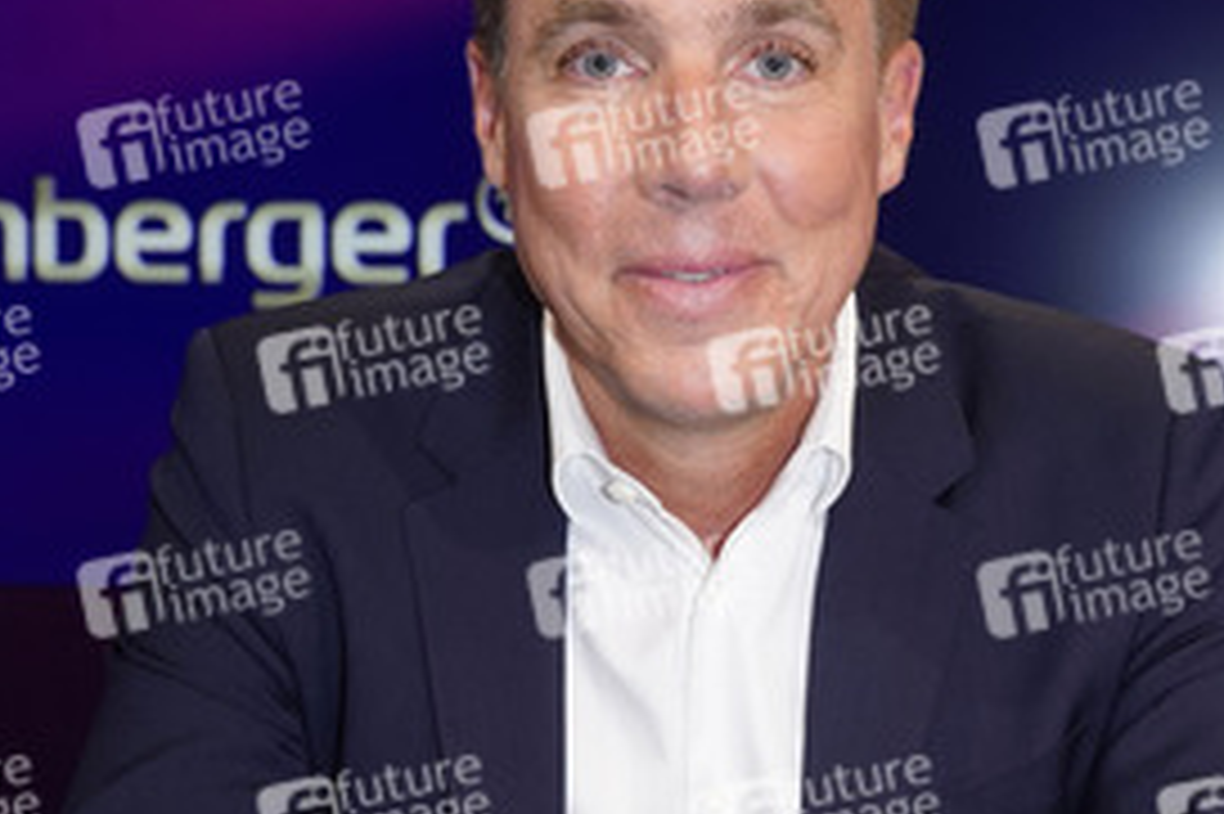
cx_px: 704
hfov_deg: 31.9
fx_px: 2141
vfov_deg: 21.4
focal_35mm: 63
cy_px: 247
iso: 2000
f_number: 5.6
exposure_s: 1/160
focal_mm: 38
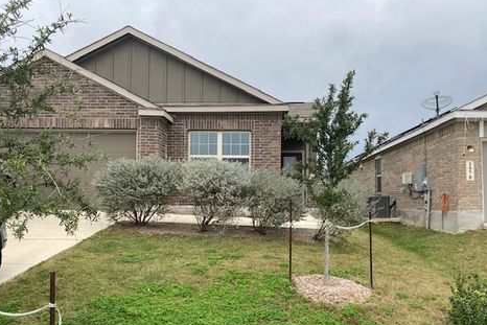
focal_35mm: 29
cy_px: 191
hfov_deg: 63.6
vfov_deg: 44.8
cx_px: 252
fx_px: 392
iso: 32
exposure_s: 1/606
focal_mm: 4.25
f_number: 1.8
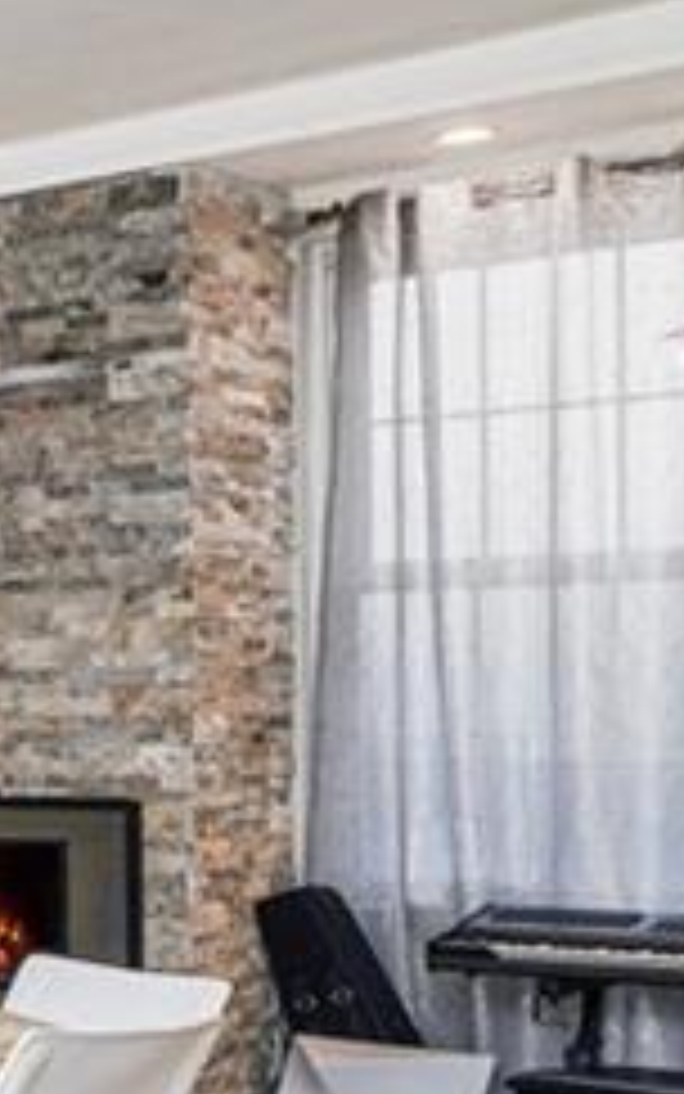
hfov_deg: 10.9
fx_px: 2176
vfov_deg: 28.1
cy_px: 689
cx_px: -1422
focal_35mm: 73
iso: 50
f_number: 4.5
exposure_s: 1/40
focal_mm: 17
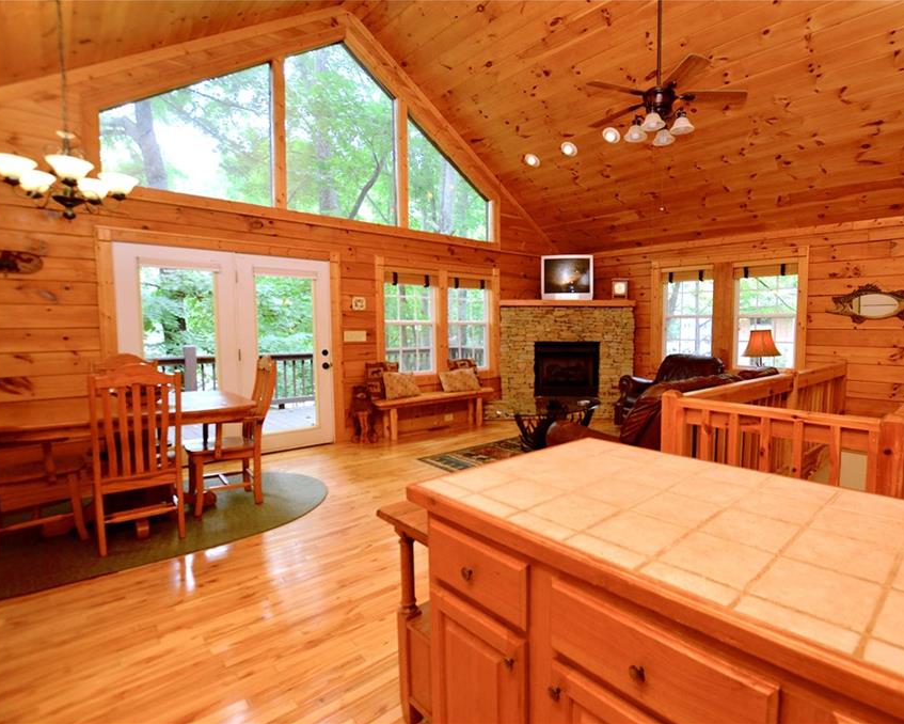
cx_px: 535
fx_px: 455
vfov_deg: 77.0
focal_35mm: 17
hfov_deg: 88.7
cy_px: 362
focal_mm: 10
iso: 360
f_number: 5
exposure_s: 1/60
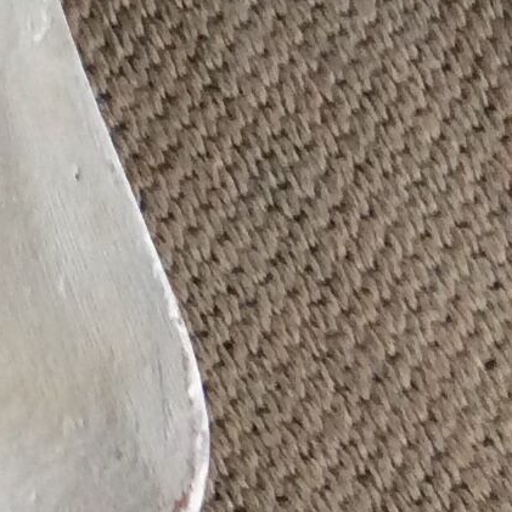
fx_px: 2912
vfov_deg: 10.0
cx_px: -735
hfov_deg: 9.0
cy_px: 292
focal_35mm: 174
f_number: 2.4
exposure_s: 1/25
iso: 100
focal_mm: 3.3
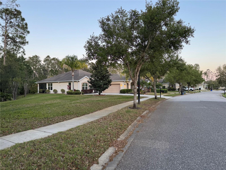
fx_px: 157
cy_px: 85
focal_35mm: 24
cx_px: 113
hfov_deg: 71.6
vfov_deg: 56.8
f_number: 1.78
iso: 80
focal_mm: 6.76
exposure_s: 1/121
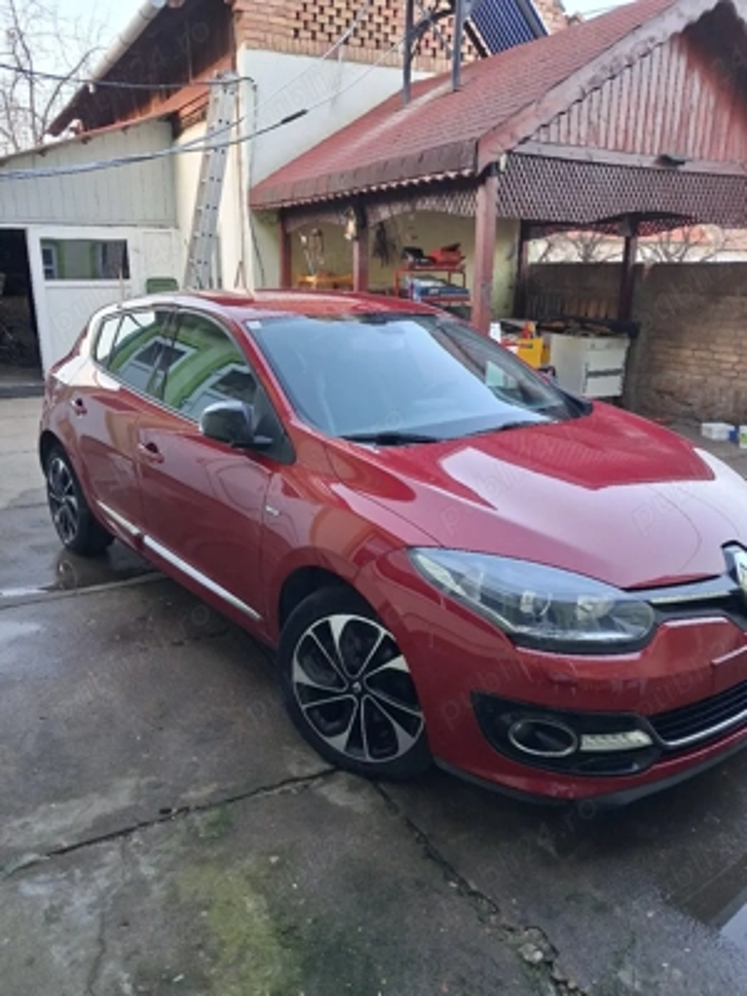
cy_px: 498
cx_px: 374
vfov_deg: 65.3
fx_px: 777
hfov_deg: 51.4
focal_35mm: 27
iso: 250
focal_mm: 4
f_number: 1.8
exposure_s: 1/100
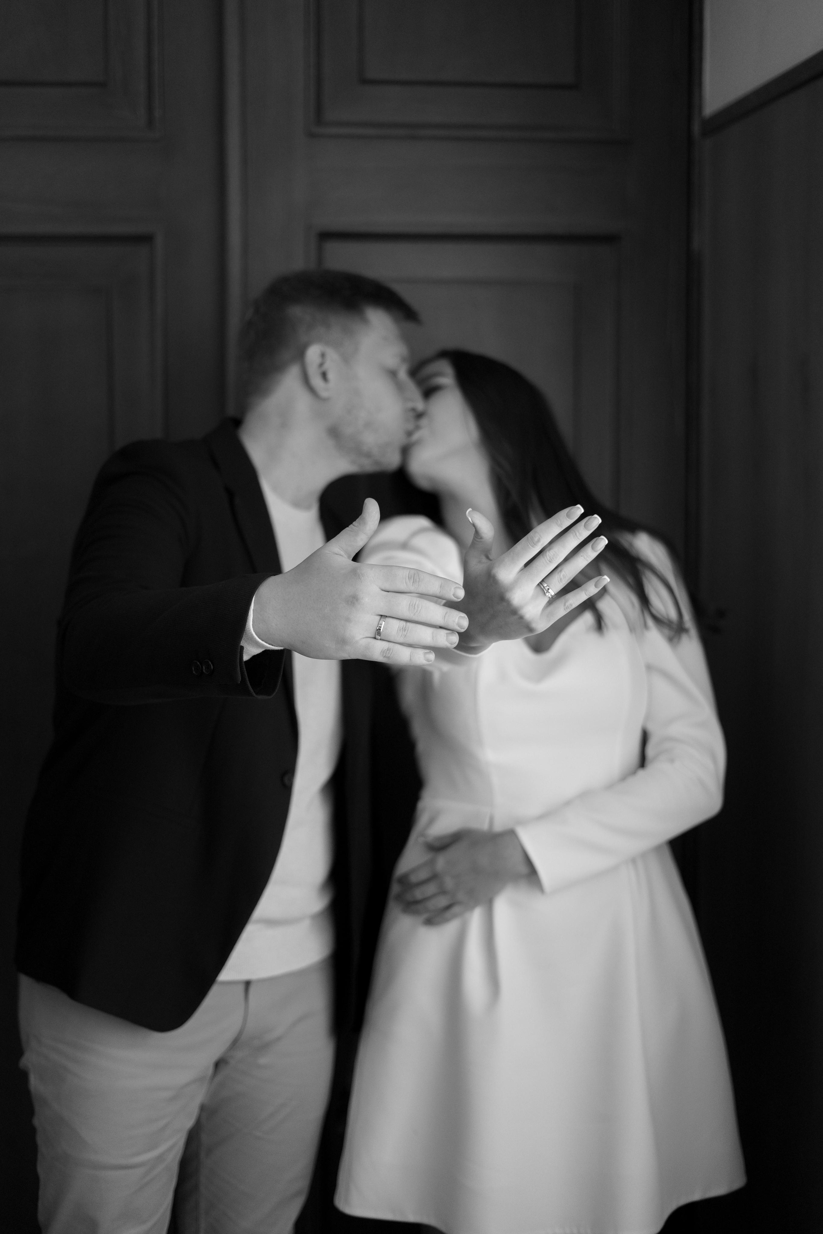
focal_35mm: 50
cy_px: 617
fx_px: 1714
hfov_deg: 27.0
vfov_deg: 39.6
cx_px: 412
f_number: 1.8
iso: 800
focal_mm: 50
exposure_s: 1/640
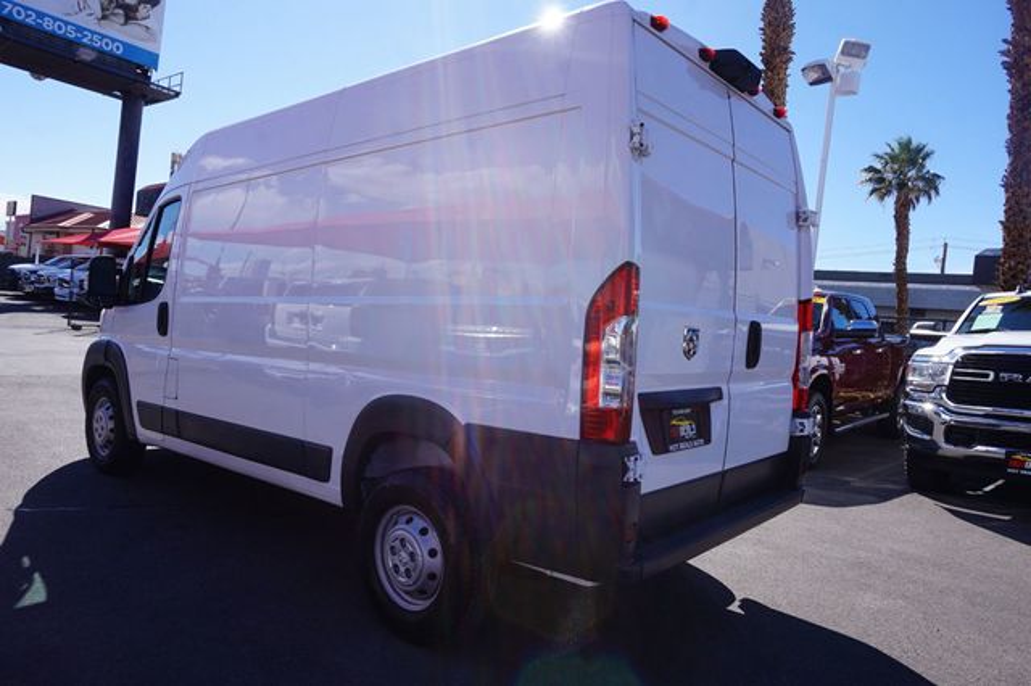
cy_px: 343
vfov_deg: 53.1
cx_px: 516
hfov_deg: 73.8
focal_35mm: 24
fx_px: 687
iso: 100
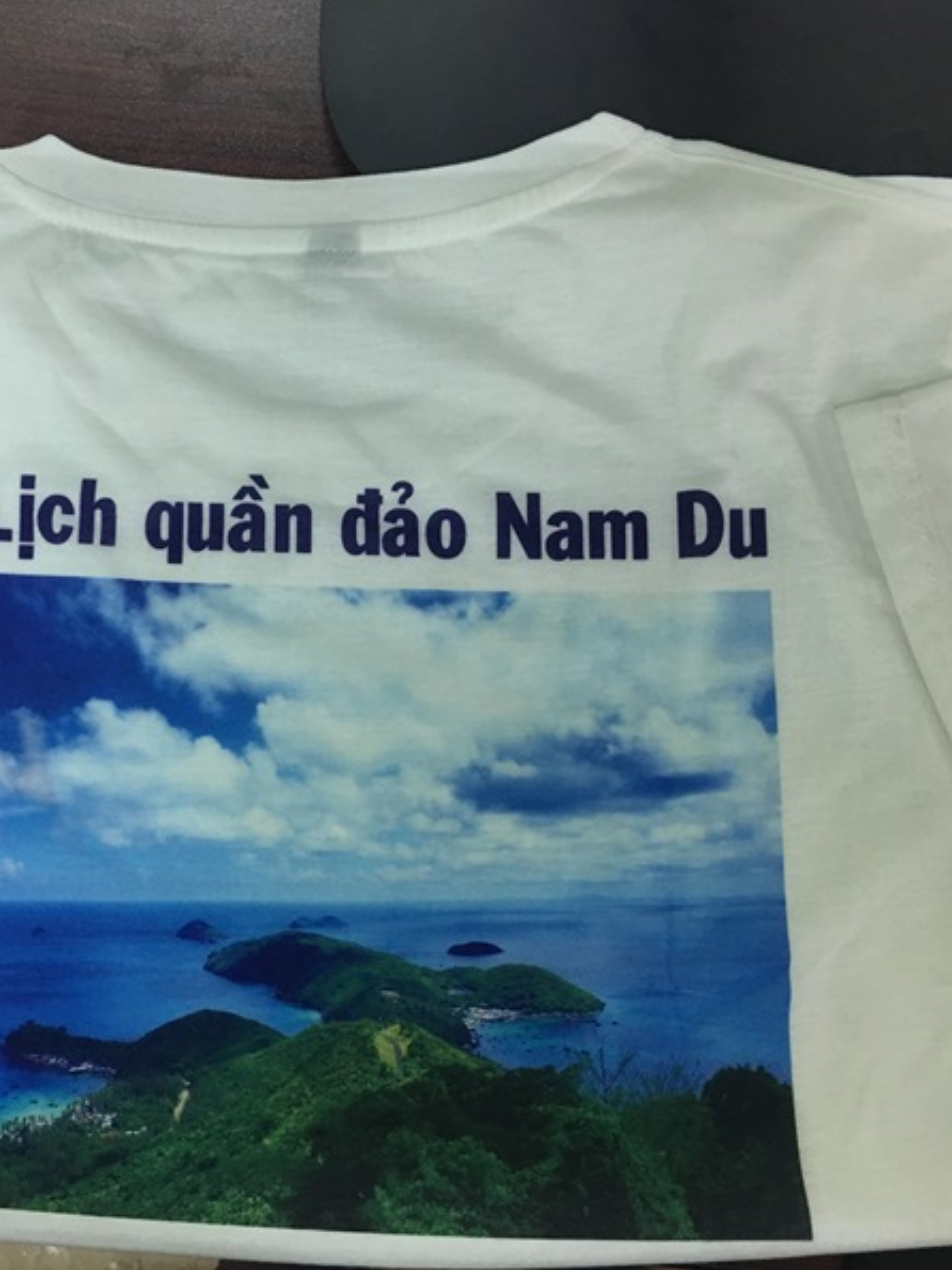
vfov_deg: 47.9
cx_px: 284
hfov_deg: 36.3
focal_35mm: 39
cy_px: 632
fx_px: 1431
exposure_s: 1/17
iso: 50
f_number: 2.2
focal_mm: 4.15
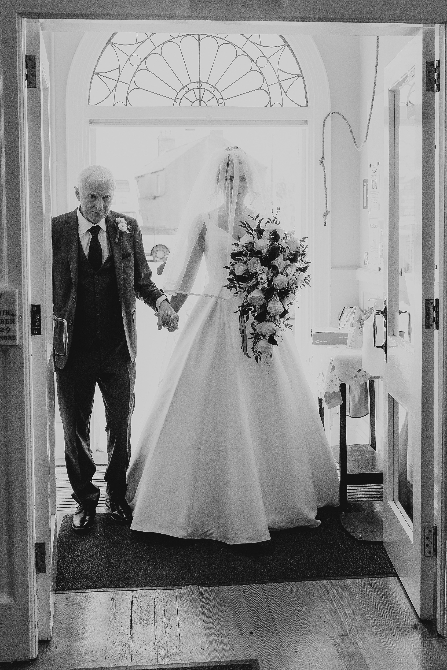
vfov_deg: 54.4
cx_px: 224
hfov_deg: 37.9
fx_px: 652
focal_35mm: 35
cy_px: 335
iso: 3200
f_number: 3.5
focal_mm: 35
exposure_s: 1/1000
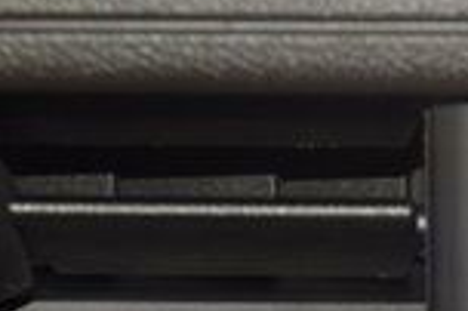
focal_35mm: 442
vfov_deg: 3.1
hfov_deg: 4.7
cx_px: 539
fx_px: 5740
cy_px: 590
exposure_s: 1/125
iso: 100
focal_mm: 70
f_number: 8
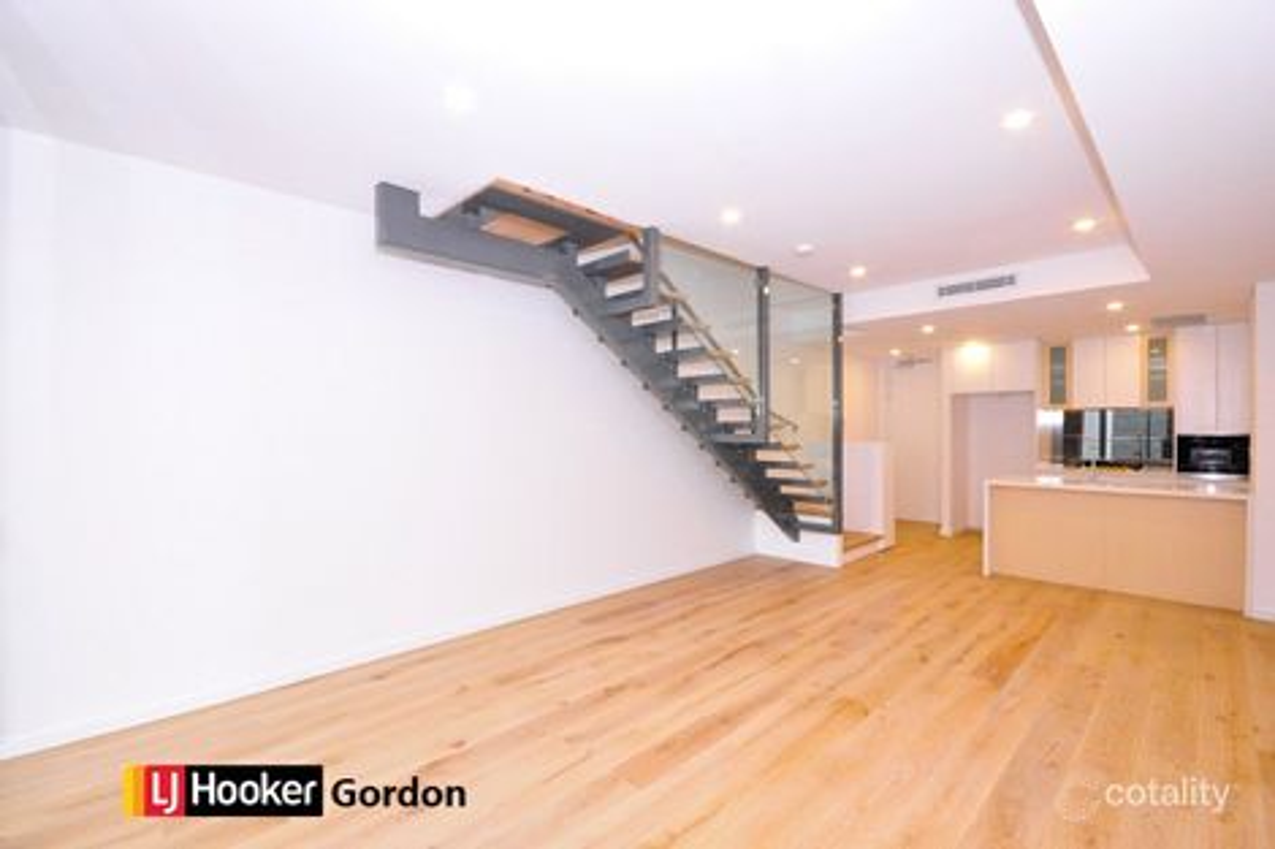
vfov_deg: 77.3
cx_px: 638
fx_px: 531
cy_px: 424
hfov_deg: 100.4
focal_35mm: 15
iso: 3200
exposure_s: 1/60
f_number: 14
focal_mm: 10
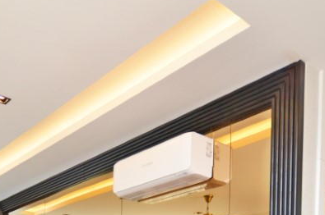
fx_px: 397
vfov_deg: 24.9
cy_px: 303
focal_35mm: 44
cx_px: 137
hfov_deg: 44.4
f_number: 4
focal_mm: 10
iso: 360
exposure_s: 1/60
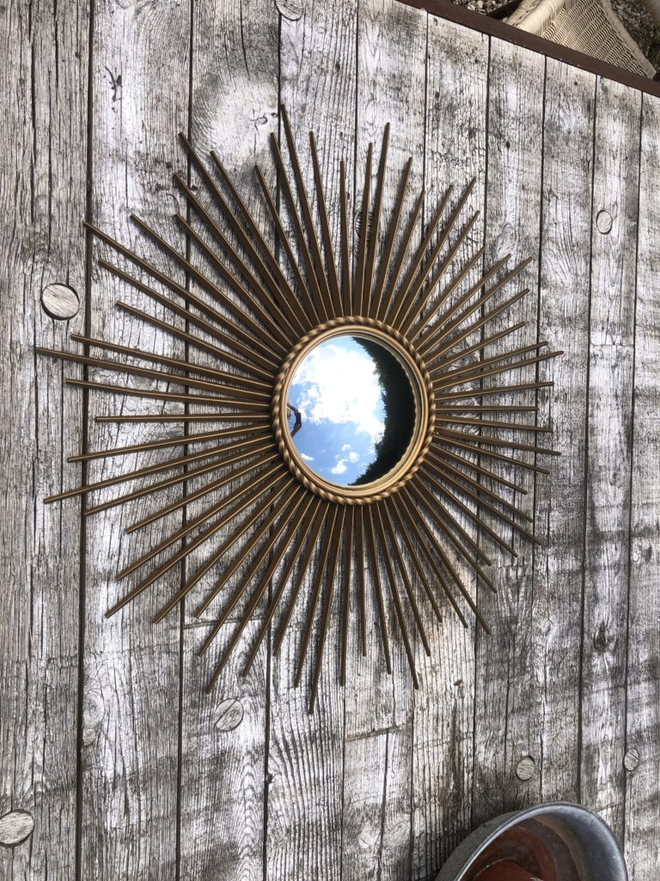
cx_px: 330
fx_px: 712
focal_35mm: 28
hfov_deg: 49.7
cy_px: 440
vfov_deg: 63.4
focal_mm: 4
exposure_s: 1/1116
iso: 20
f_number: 1.8
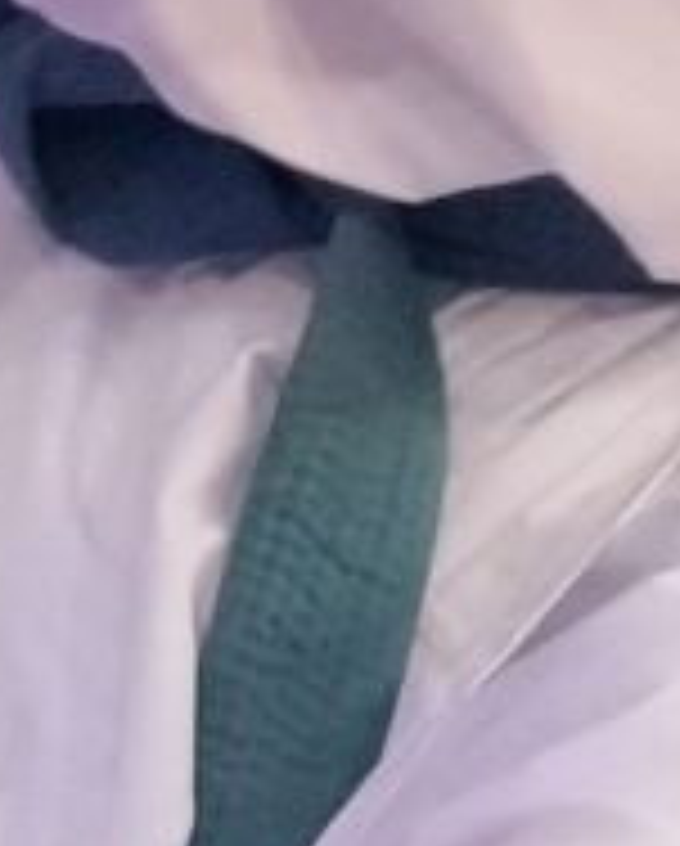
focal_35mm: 2692
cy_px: -576
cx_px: -1022
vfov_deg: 0.7
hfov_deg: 0.6
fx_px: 67558
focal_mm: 200
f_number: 2.8
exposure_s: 1/1000
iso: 3200
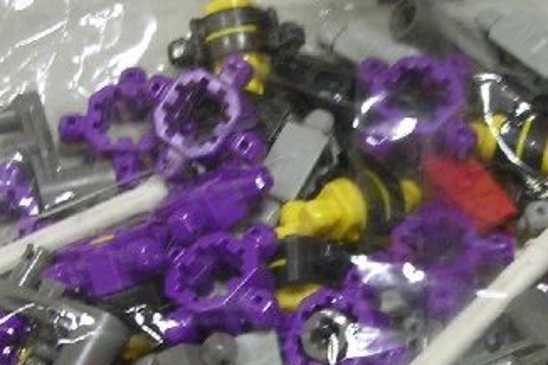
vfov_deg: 14.0
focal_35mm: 97
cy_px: 299
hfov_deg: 20.9
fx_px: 1476
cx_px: 402
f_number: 2.8
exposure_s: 1/4.8
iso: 100
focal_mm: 5.8
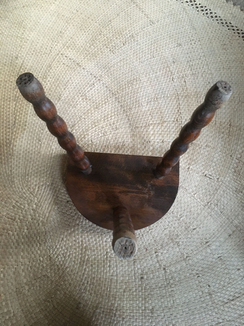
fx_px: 273
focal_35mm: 29
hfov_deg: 48.2
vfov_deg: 61.7
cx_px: 122
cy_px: 163
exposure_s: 1/17
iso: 500
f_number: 2.2
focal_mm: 4.15
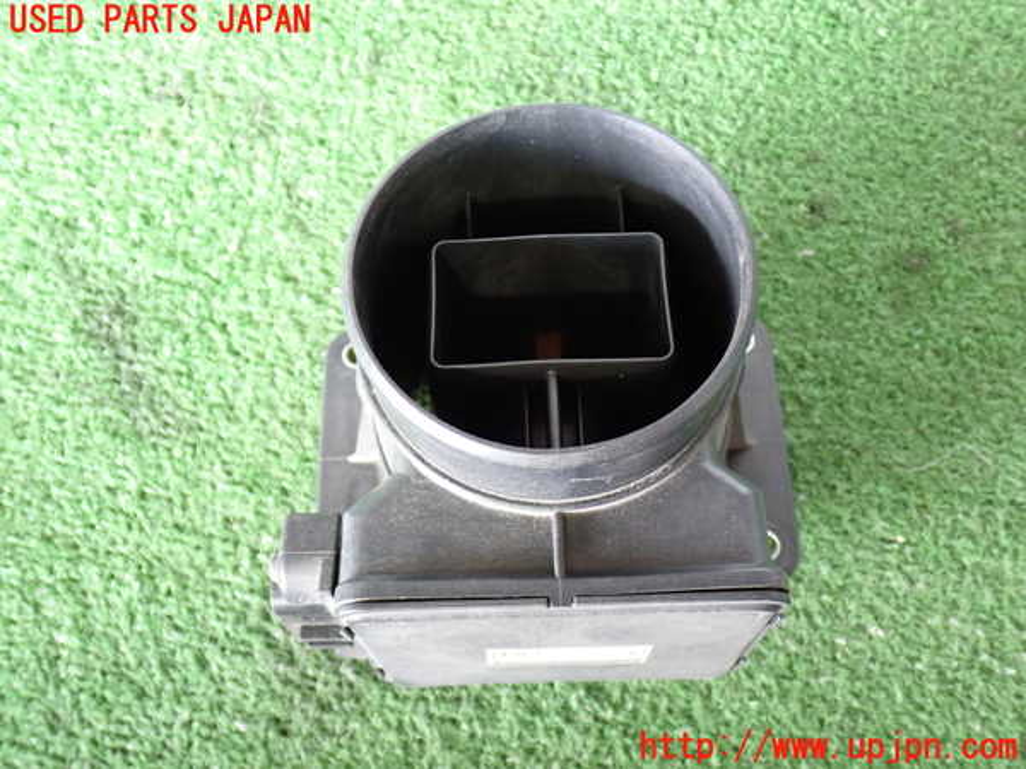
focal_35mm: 36
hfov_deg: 51.4
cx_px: 513
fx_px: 1067
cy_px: 384
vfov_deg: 39.7
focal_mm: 6.37
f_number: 2.5
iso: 640
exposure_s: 1/40
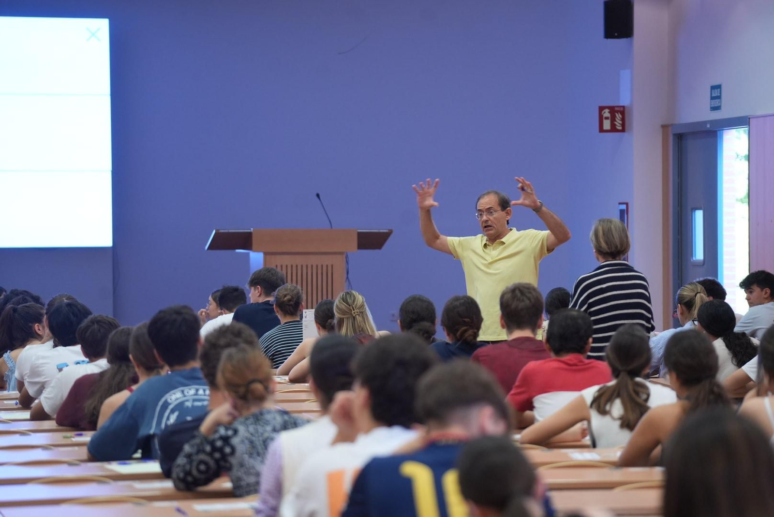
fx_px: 3291
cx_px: 387
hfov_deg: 13.4
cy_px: 258
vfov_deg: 9.0
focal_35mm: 153
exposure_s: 1/100
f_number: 4
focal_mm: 153
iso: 1250
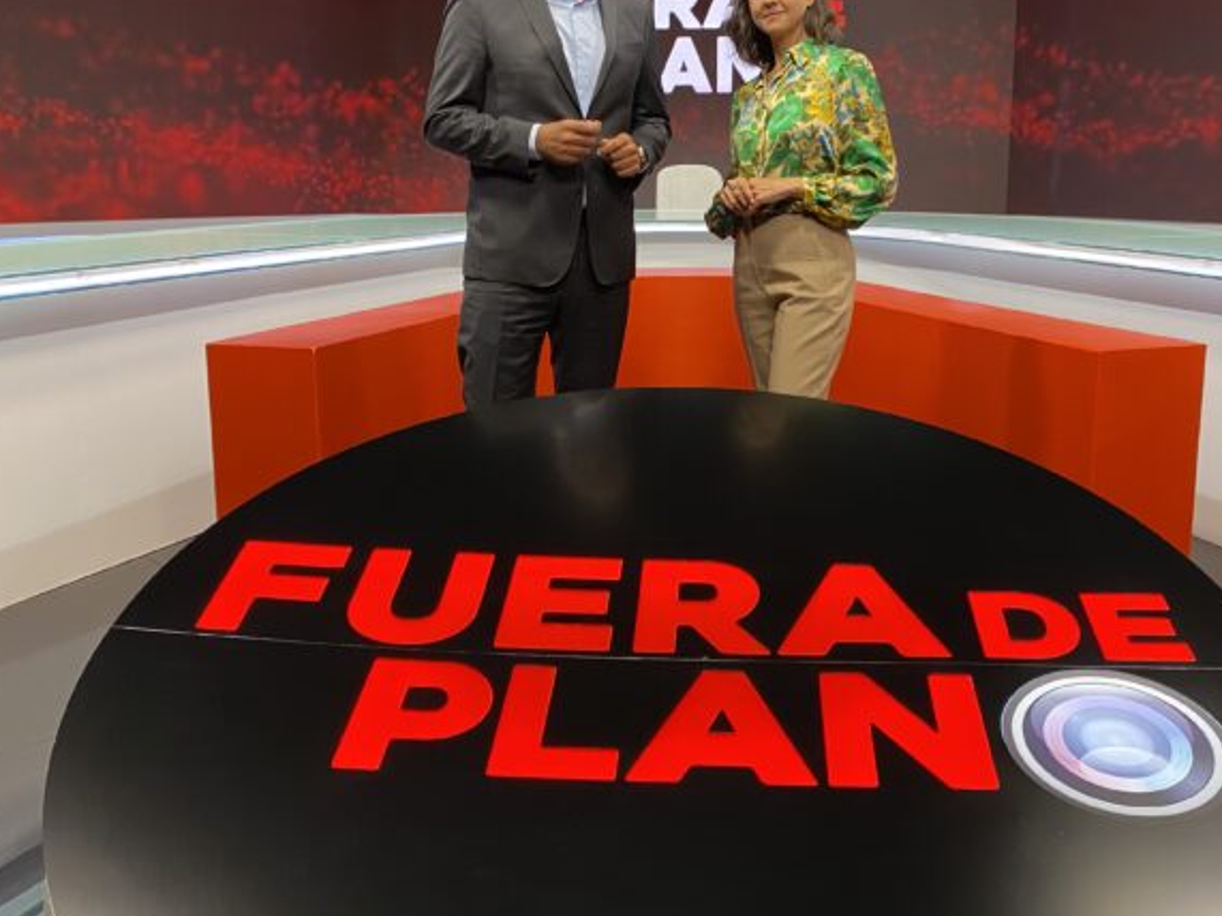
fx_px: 1235
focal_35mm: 35
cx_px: 670
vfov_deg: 40.6
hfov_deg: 52.6
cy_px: 383
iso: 160
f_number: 1.8
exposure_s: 1/58
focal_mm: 4.25
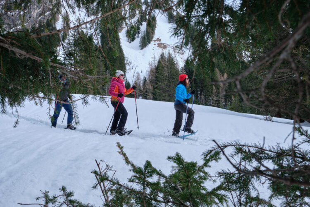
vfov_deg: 42.3
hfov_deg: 60.3
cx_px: 155
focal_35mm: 31
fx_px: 267
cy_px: 104
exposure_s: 1/500
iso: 640
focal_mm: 20.6
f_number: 8
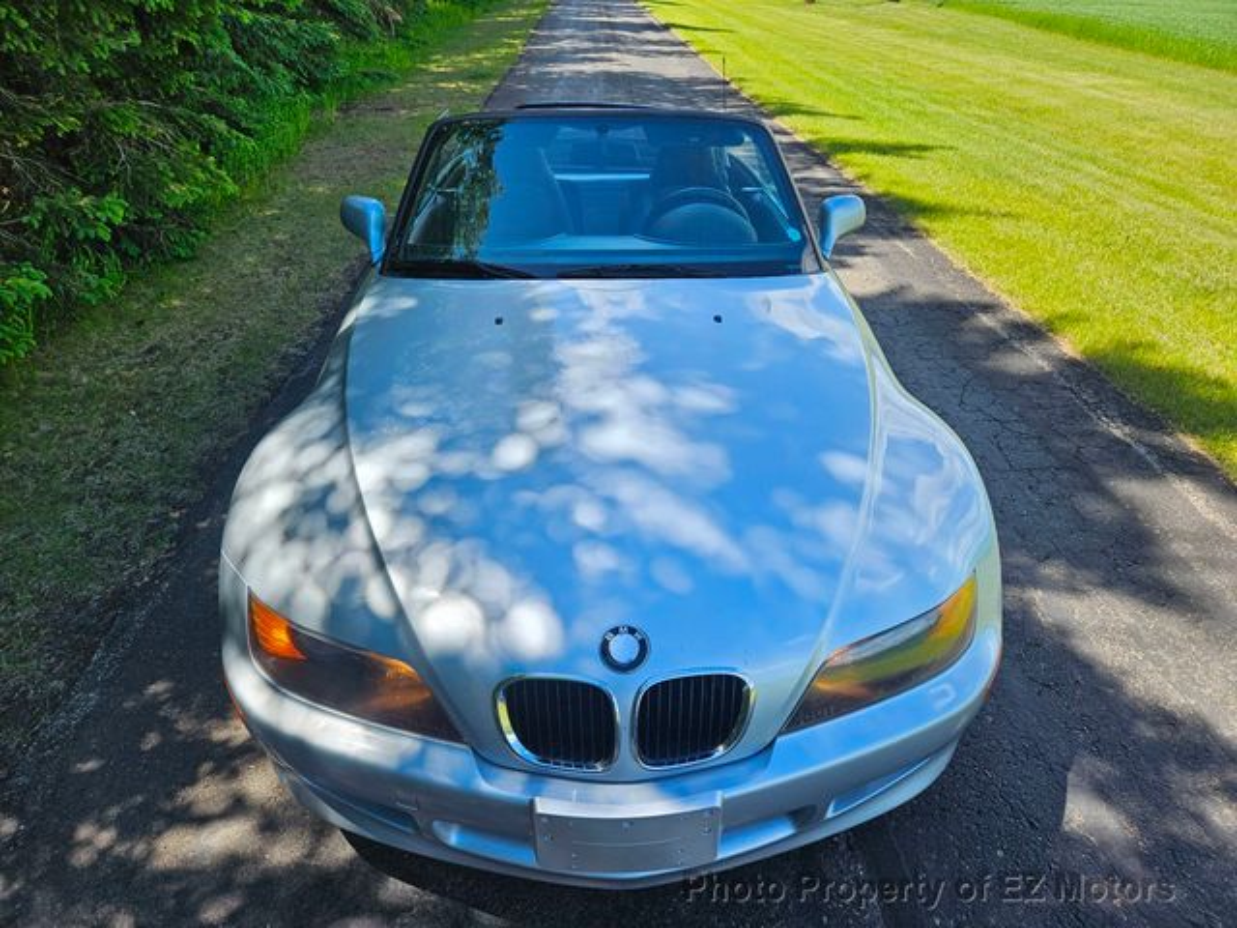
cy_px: 464
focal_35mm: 23
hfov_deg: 73.9
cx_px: 618
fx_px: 822
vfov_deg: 58.9
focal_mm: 5.4
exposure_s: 1/1013
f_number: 1.8
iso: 50
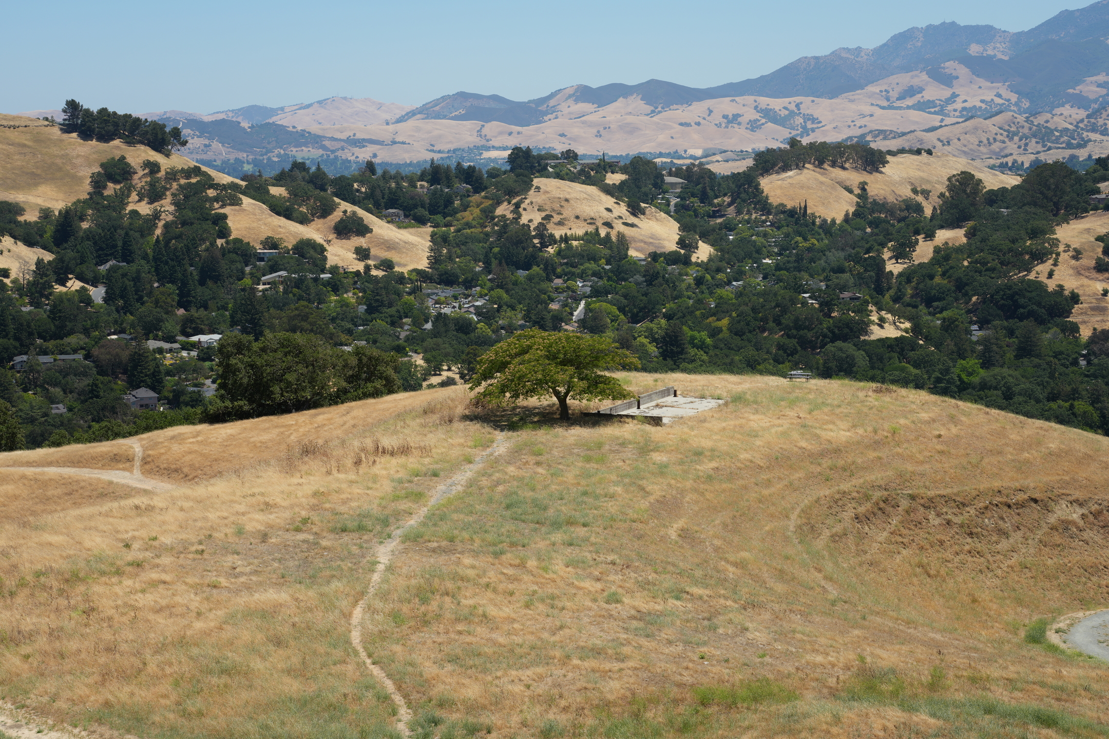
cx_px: 554
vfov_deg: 20.9
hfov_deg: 31.0
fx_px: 2002
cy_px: 370
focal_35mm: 65
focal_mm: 65
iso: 100
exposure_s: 1/160
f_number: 11
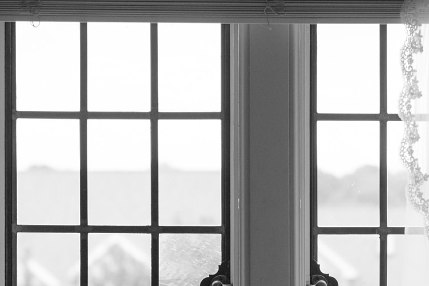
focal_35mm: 137
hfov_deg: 14.9
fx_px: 1632
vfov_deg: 10.0
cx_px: 316
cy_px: 262
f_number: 2.8
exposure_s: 1/4000
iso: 1000
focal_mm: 50
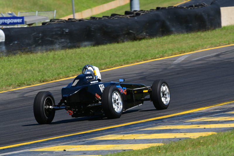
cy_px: 78
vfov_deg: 2.8
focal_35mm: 495
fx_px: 3218
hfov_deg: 4.2
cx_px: 117
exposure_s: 1/640
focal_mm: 330
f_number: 11
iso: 400
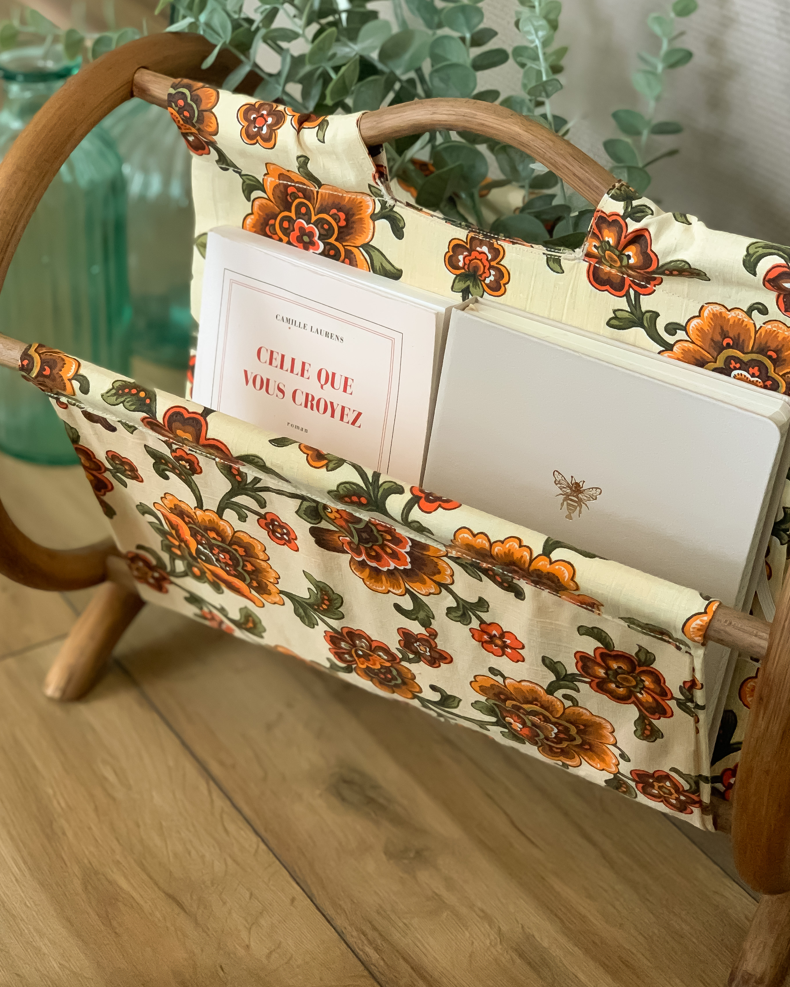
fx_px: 1753
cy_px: 493
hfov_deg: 25.4
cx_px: 406
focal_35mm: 60
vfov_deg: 31.5
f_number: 2.4
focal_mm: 6
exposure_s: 1/50
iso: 400
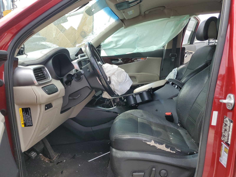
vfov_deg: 53.1
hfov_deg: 67.3
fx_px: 177
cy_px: 88
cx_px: 118
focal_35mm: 26
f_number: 1.5
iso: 50
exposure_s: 1/667
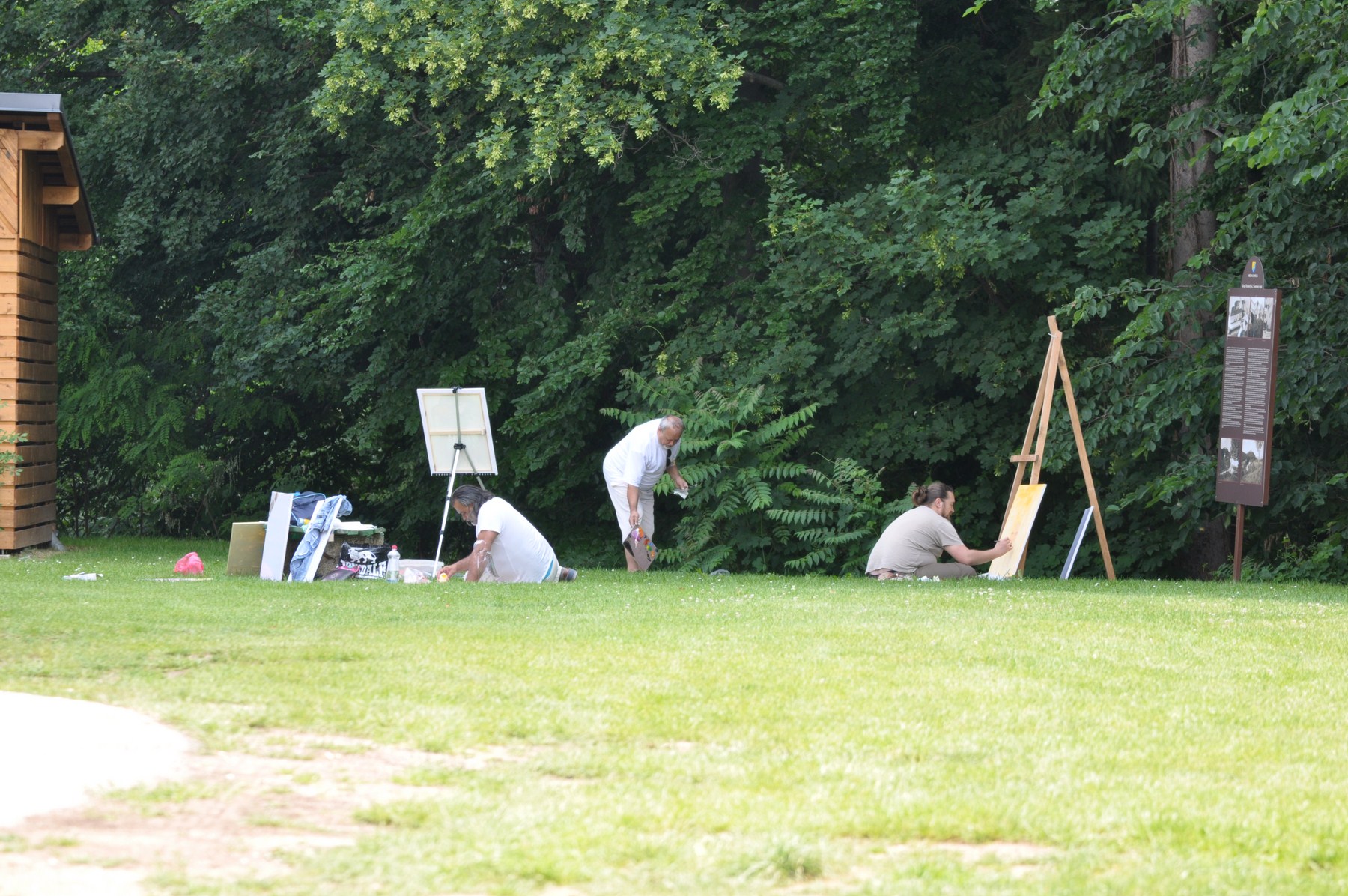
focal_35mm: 195
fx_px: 7294
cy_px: 448
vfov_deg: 7.0
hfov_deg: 10.6
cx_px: 674
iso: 200
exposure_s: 1/200
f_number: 4.5
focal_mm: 130
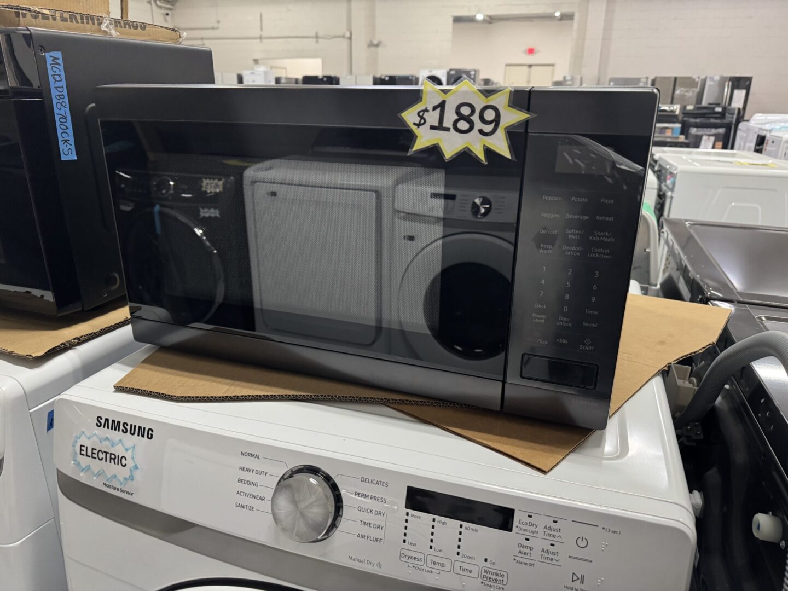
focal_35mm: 24
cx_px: 394
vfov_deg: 56.8
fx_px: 546
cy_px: 296
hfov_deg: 71.6
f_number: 1.78
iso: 320
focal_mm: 6.76
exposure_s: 1/60
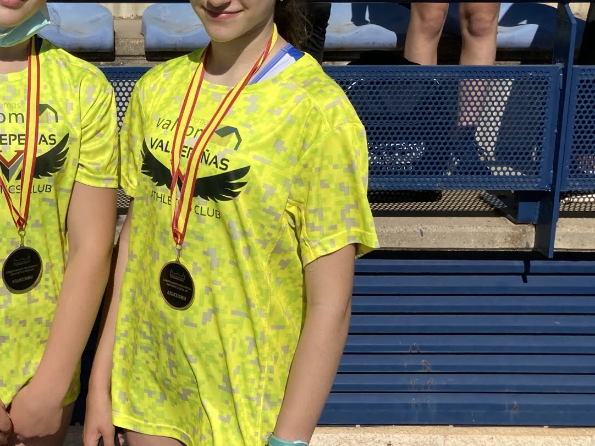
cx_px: 100
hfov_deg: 34.8
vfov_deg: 27.4
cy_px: 151
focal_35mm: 53
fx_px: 911
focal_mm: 3.99
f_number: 1.8
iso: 25
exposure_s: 1/4367
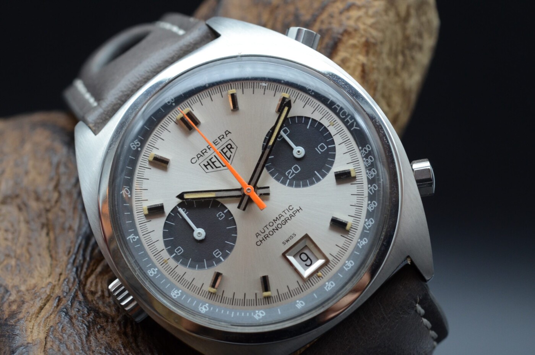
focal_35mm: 90
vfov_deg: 15.1
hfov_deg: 22.7
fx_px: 1335
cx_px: 268
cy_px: 178
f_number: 9
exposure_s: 1/30
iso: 800
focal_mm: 60
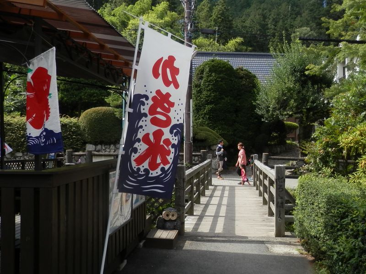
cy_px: 137
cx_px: 183
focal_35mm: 25
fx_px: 264
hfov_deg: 69.4
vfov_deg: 54.9
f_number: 3
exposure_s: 1/400
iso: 80
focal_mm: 4.5
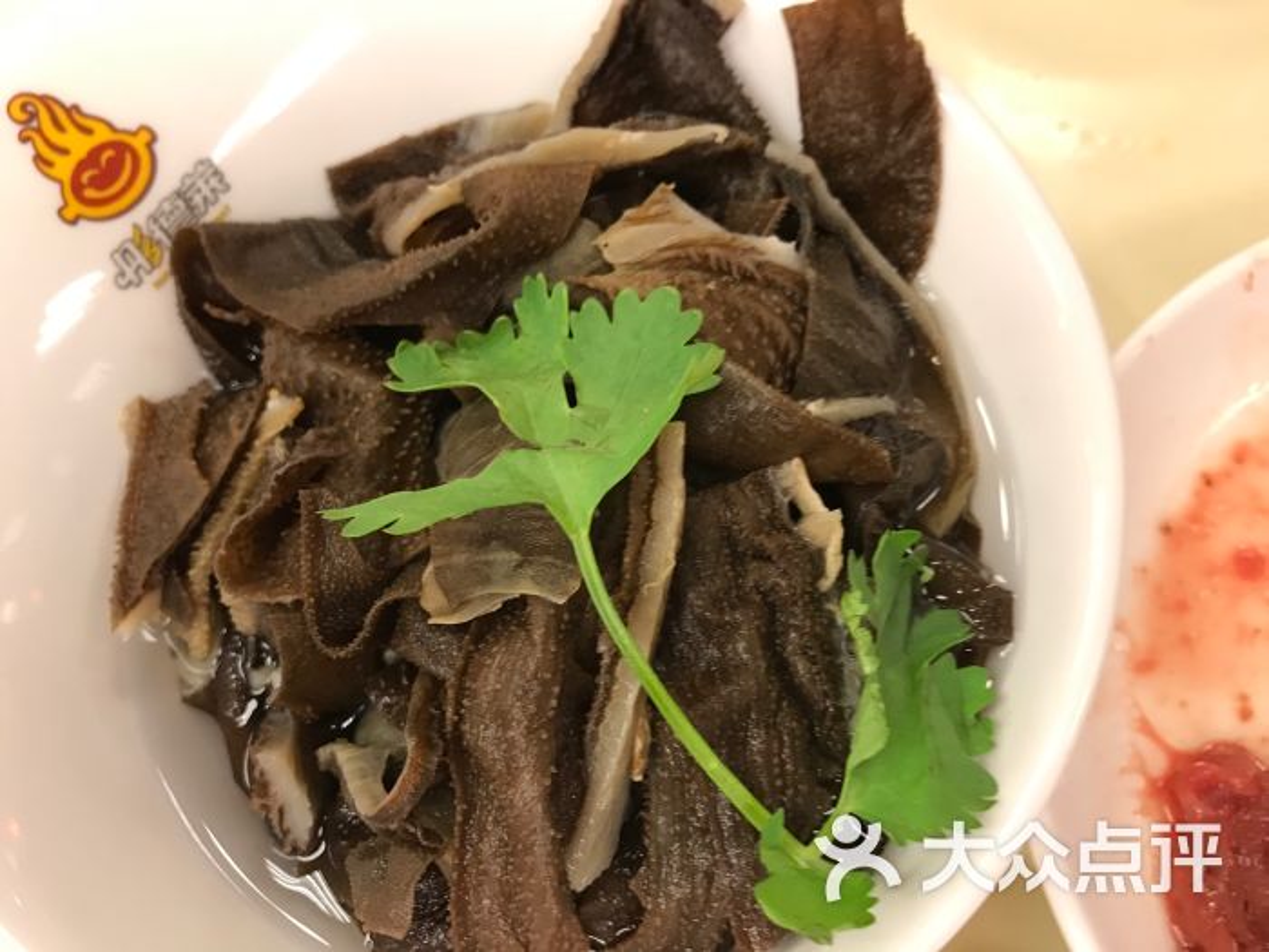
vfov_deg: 49.7
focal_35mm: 28
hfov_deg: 63.4
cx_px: 634
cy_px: 476
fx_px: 1026
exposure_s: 1/20
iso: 40
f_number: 1.8
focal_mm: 3.99
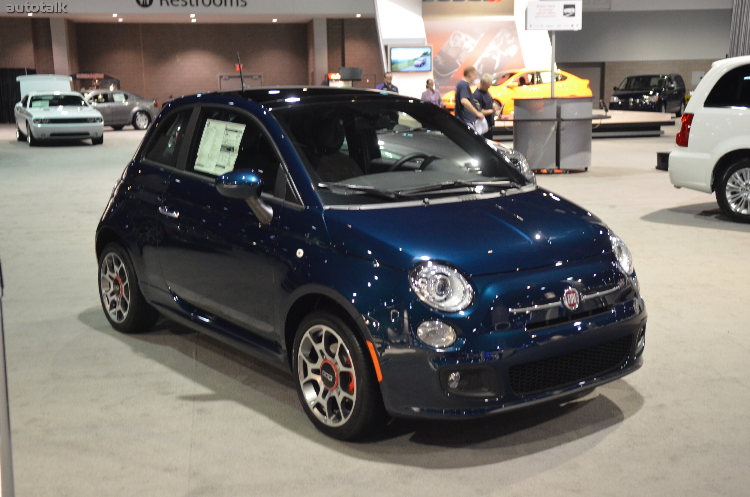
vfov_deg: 29.7
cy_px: 248
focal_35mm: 45
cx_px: 375
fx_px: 936
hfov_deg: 43.7
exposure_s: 1/25
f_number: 2.8
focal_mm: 30
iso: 1600
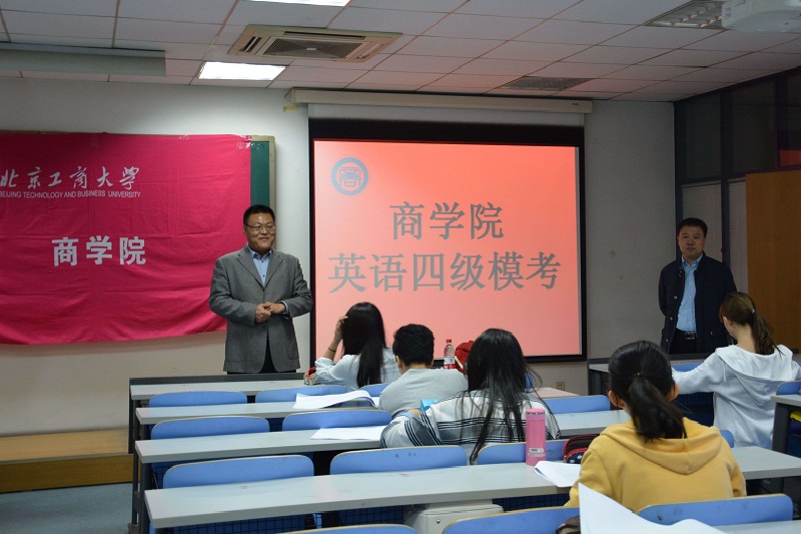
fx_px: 901
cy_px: 267
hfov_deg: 47.9
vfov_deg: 33.0
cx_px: 400
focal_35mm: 40
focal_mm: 27
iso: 1000
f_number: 4
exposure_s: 1/25
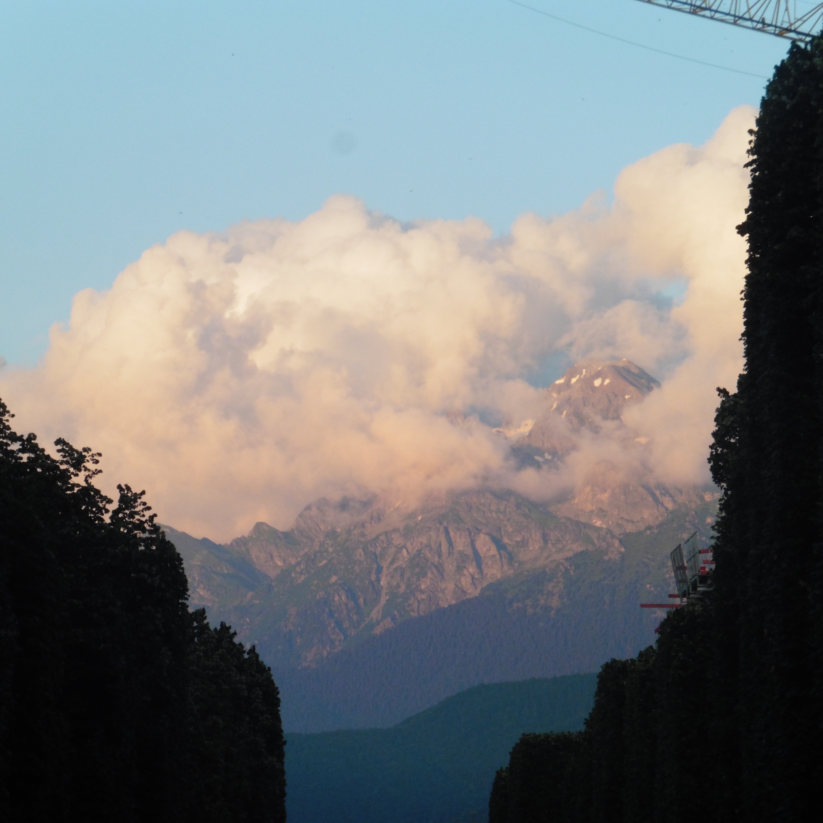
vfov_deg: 7.4
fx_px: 6321
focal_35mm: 235
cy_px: 412
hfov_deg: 7.4
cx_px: 463
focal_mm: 35.6
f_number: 5.5
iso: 250
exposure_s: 1/125
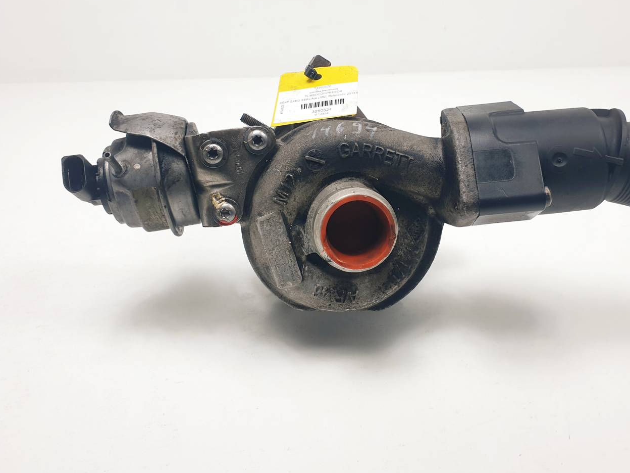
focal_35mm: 30
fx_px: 546
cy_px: 217
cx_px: 360
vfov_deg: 46.8
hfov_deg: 59.7
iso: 50
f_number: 2.4
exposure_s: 1/259
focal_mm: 4.3
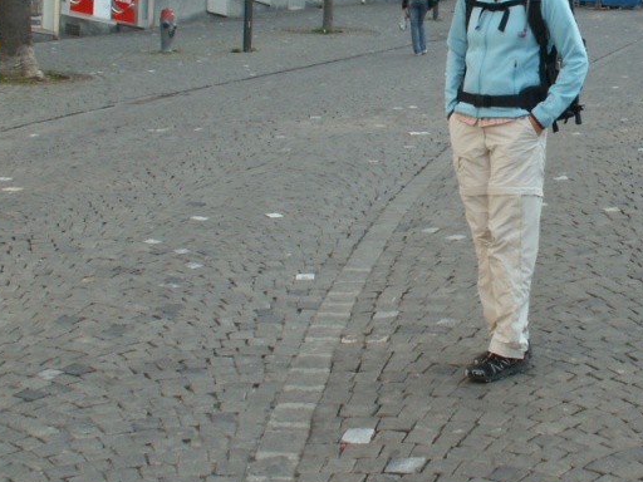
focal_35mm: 70
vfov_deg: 20.6
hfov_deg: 26.9
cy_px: 56
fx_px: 1300
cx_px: 566
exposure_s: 1/40
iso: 50
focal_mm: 5.86
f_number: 7.1
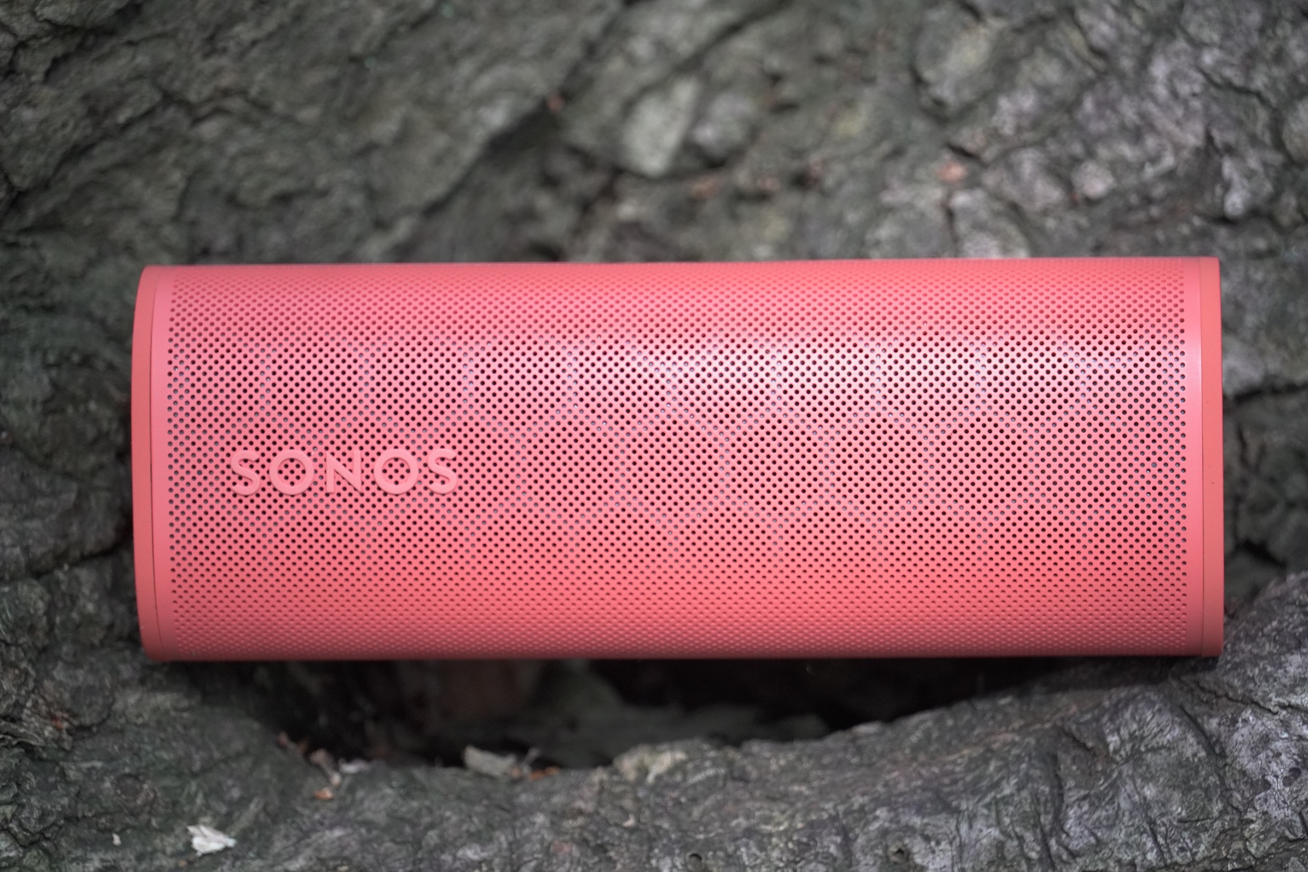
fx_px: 7356
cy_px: 436
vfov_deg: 6.8
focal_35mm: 202
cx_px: 654
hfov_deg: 10.2
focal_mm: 135
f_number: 5.6
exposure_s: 1/250
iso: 1600
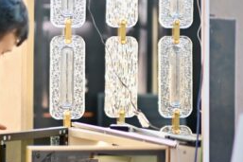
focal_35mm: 224
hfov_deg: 9.0
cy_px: 89
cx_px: -93
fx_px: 1511
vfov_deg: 6.1
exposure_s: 1/100
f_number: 1.4
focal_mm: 50
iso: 320
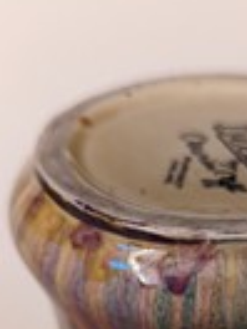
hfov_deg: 19.9
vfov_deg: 25.7
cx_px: 213
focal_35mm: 73
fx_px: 695
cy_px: 304
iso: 1005
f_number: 1.85
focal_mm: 6.81
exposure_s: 1/100
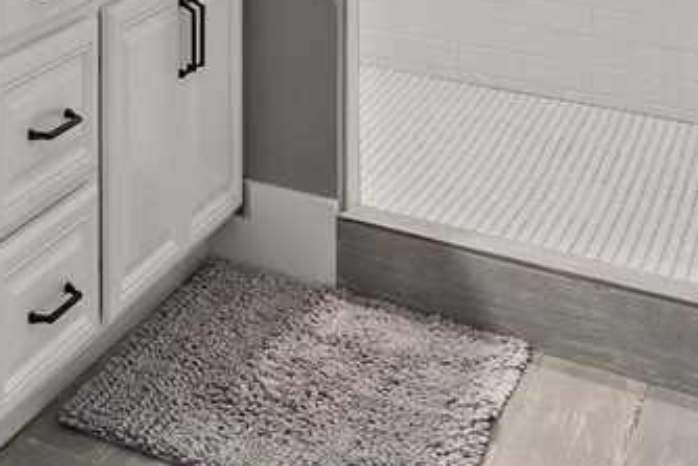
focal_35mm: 66
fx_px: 1280
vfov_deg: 17.4
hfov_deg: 22.9
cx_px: -426
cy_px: -333
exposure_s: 1/15
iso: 1000
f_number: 6.7
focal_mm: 13
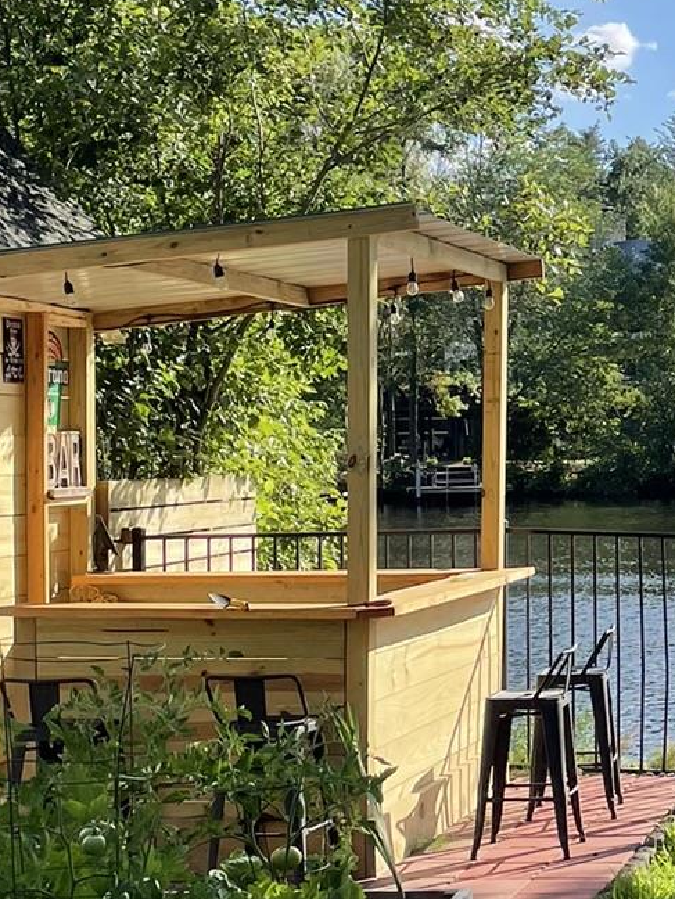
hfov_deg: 17.3
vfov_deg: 23.8
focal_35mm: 82
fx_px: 2131
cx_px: 783
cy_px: 490
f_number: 1.6
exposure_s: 1/2212
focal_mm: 4.2
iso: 32
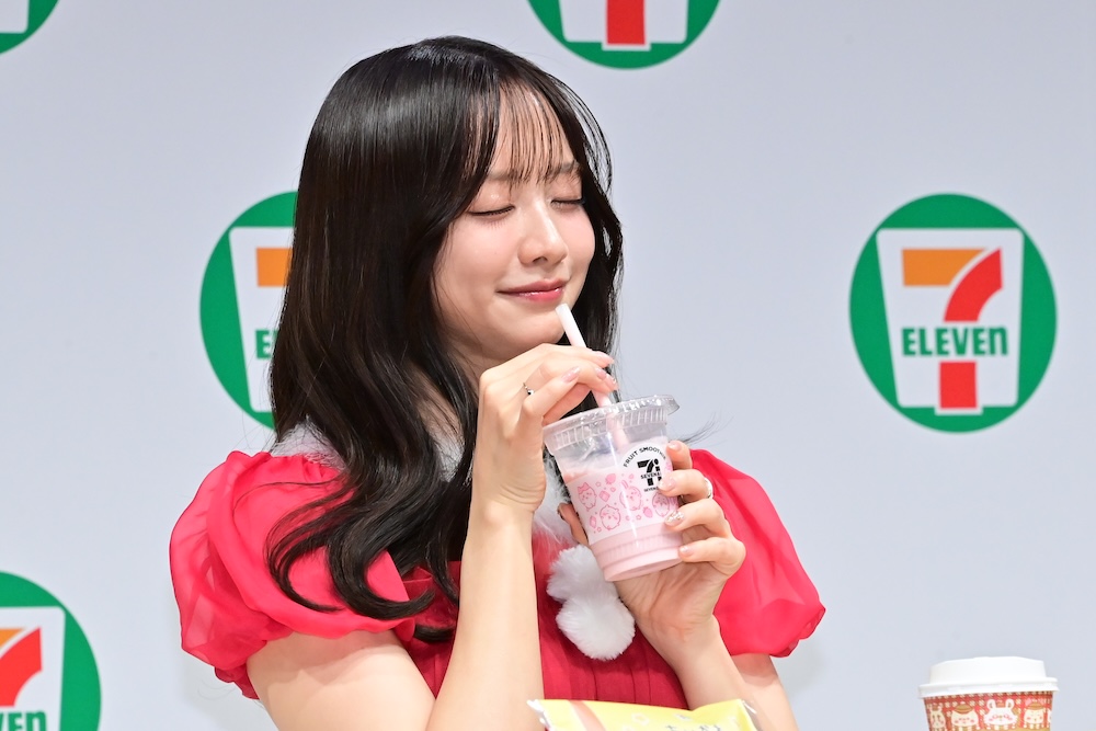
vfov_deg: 4.0
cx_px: 548
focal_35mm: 345
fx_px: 10504
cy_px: 366
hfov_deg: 6.0
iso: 6400
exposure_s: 1/200
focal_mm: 230
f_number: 11
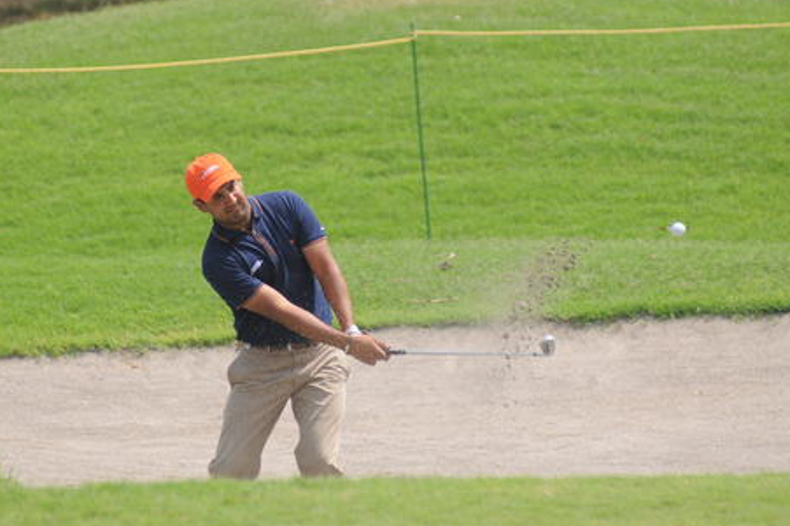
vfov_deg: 3.4
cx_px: 368
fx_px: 8749
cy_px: 211
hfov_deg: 5.2
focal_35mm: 399
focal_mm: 200
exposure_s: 1/1250
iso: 200
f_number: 3.5
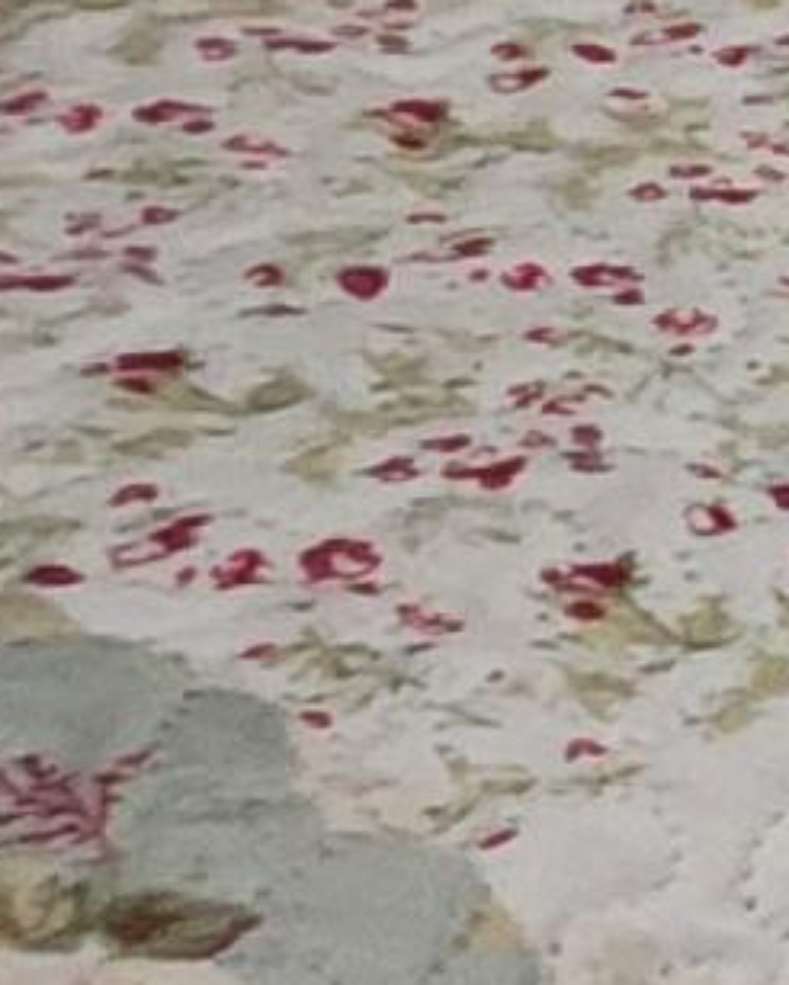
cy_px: -812
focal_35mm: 124
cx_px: 4789
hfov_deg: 5.1
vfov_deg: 13.8
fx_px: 3616
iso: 500
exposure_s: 1/30
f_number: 2.2
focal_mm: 2.2
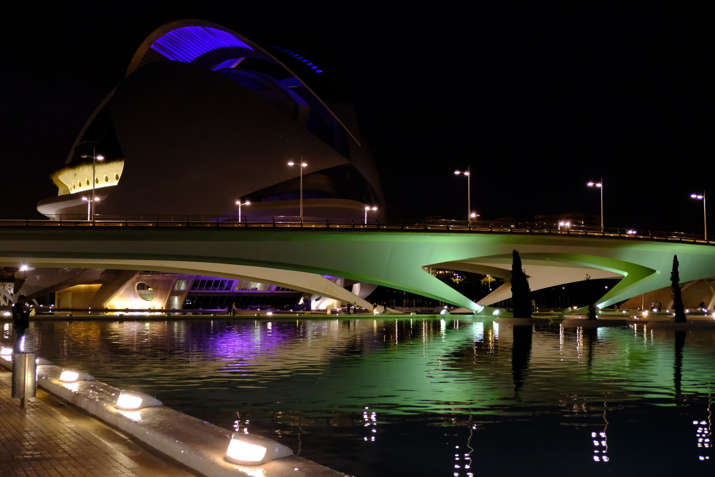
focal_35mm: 43
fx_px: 854
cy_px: 238
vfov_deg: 31.2
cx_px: 358
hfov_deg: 45.4
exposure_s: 1/30
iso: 3200
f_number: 3.2
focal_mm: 28.9
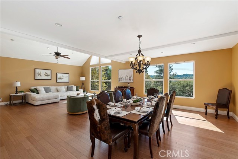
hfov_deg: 100.4
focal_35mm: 15
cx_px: 119
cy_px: 80
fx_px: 99
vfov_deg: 77.4
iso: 100
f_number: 8
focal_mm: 10
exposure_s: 1/30
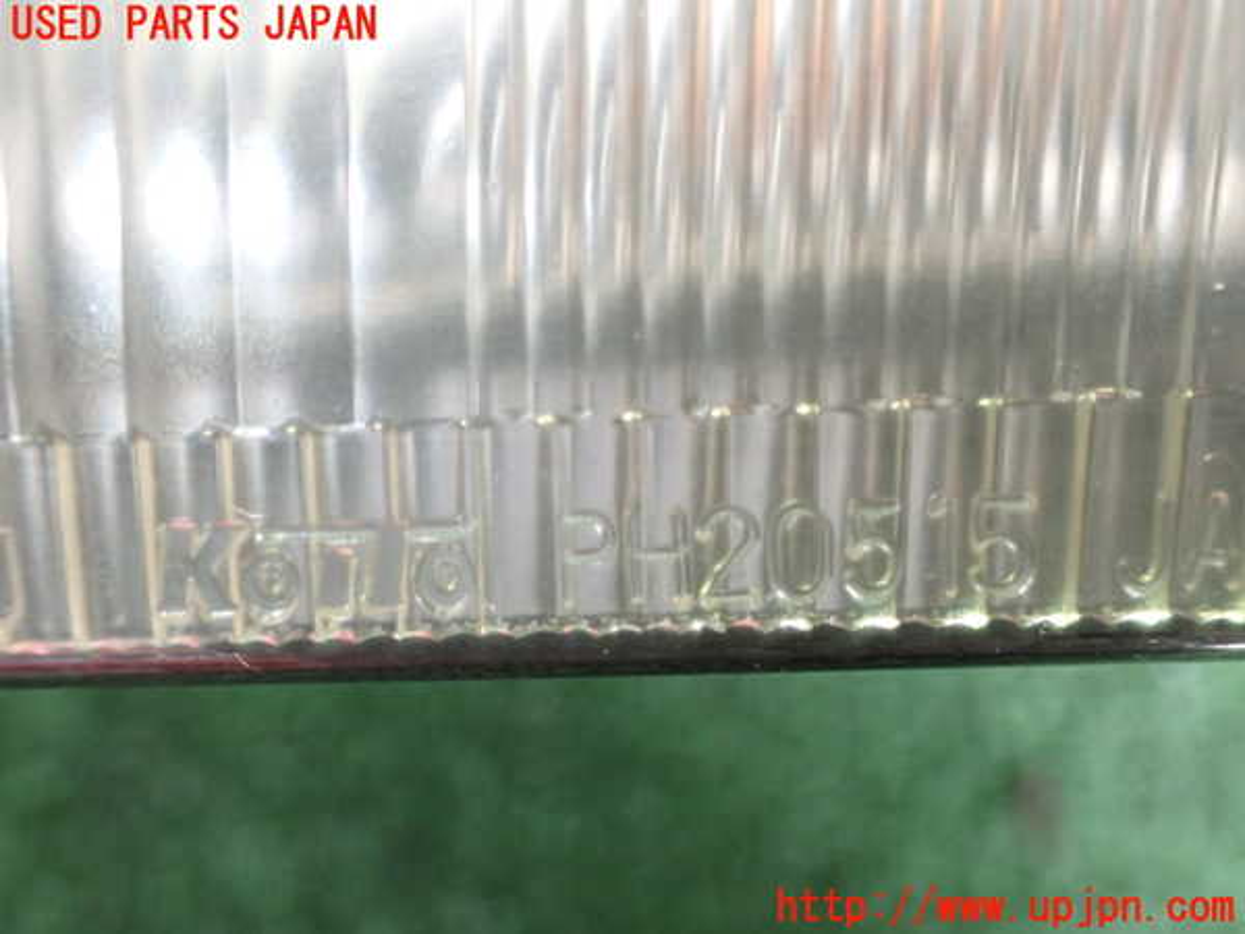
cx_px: 622
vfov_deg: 46.8
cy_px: 467
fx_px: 1079
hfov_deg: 60.0
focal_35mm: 30
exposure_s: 1/80
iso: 800
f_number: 2.3
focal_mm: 5.4
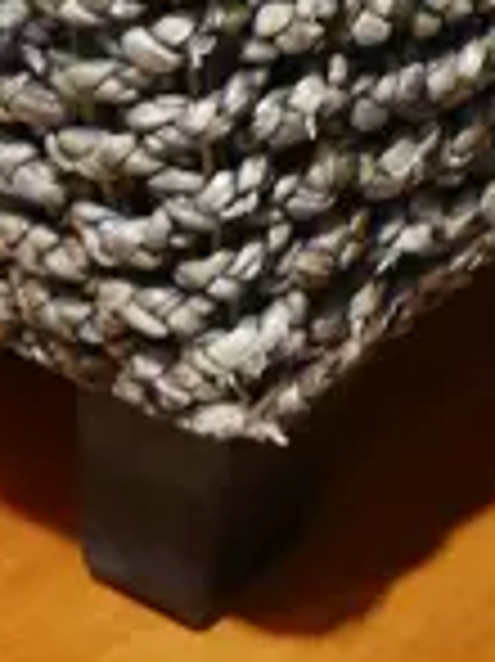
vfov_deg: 8.7
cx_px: 313
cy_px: -360
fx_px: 4258
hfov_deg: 6.7
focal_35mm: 223
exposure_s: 1/60
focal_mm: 16
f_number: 3.6
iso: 400
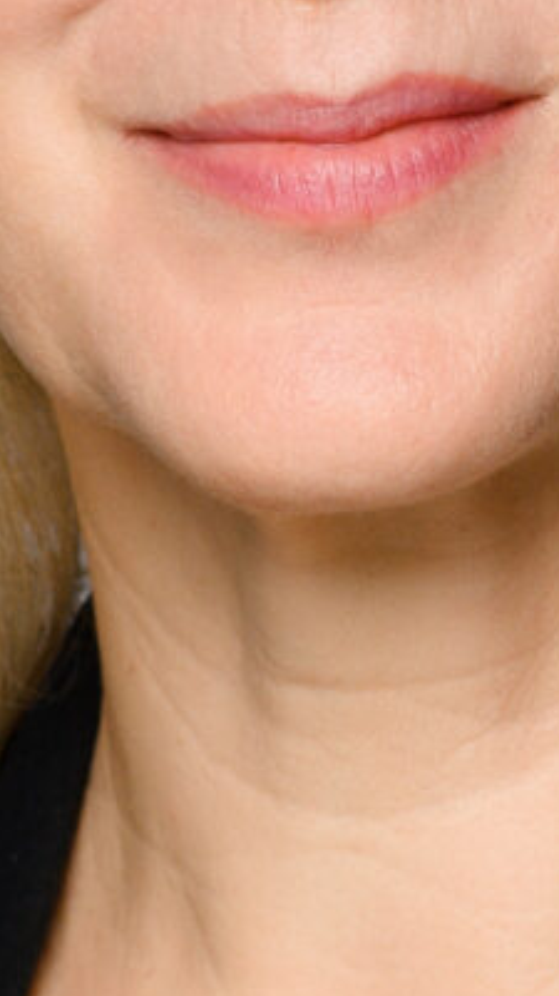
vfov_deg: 3.8
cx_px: 316
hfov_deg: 2.1
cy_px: 565
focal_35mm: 569
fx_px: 15022
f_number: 5.6
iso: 200
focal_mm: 85
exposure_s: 1/160
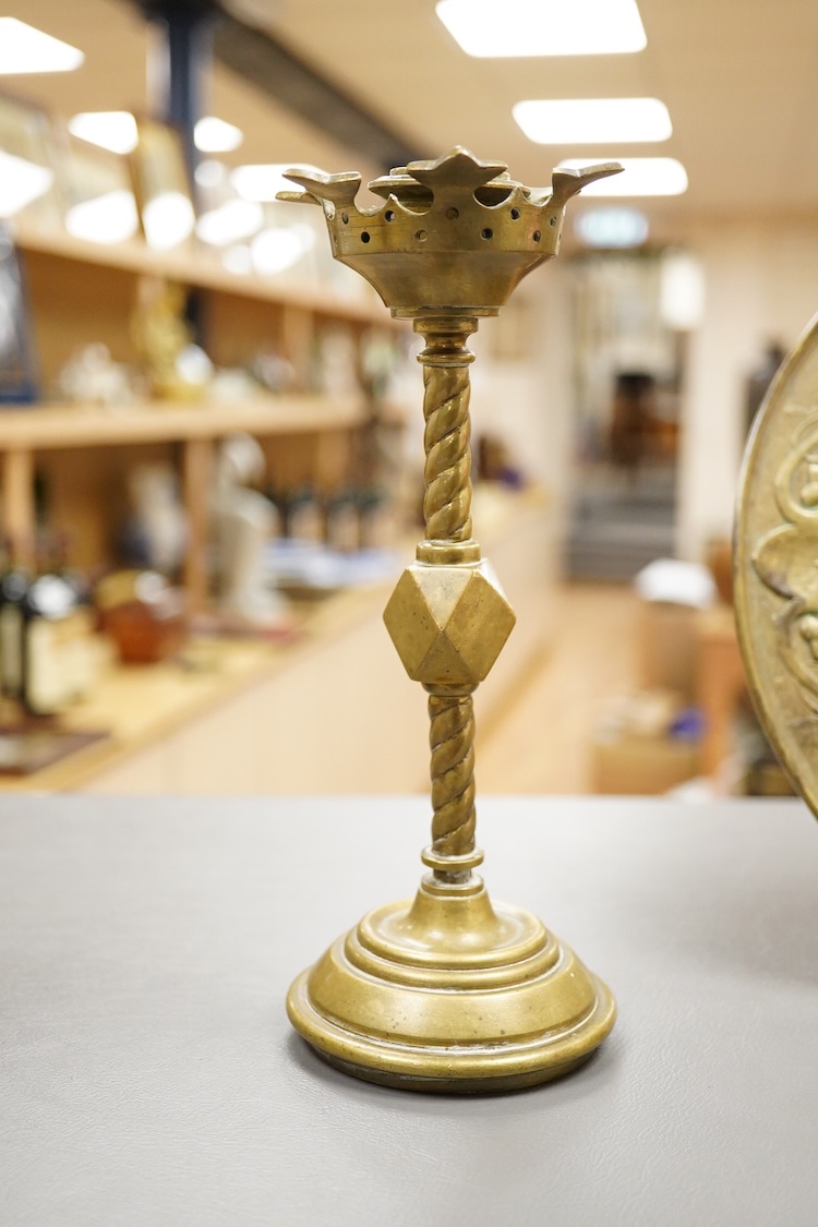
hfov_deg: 29.9
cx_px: 409
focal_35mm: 45
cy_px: 614
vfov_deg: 43.6
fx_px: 1534
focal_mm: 30
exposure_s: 1/250
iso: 2500
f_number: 3.5
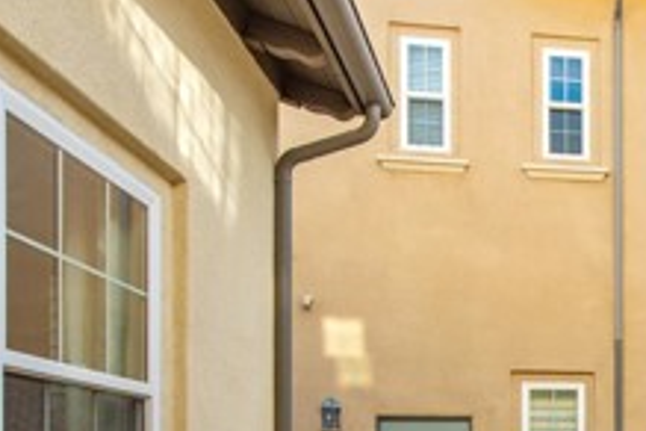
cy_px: 530
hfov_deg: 41.1
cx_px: 652
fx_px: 736
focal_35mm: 41
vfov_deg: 28.1
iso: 400
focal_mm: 14
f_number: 8
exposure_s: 1/250
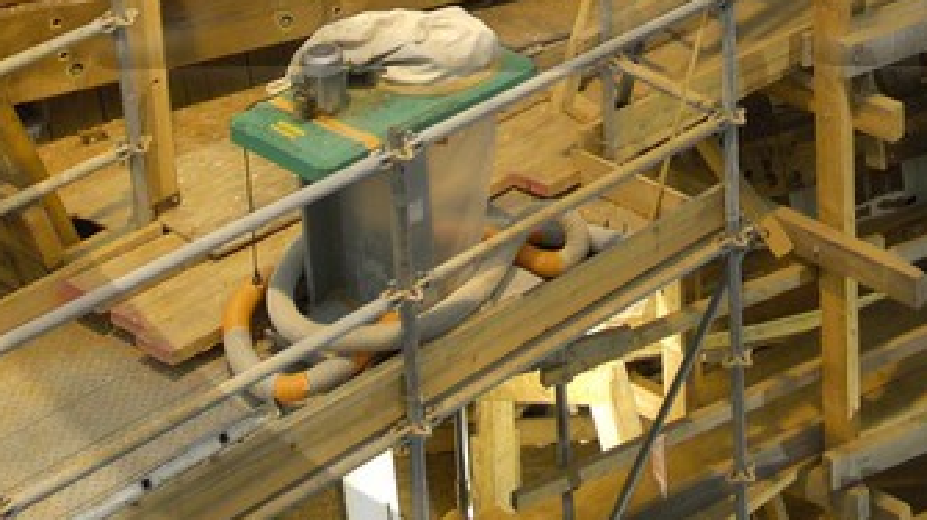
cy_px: -382
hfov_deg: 19.9
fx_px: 2579
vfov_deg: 10.9
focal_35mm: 105
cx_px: 877
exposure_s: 1/8
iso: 100
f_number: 4.5
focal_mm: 14
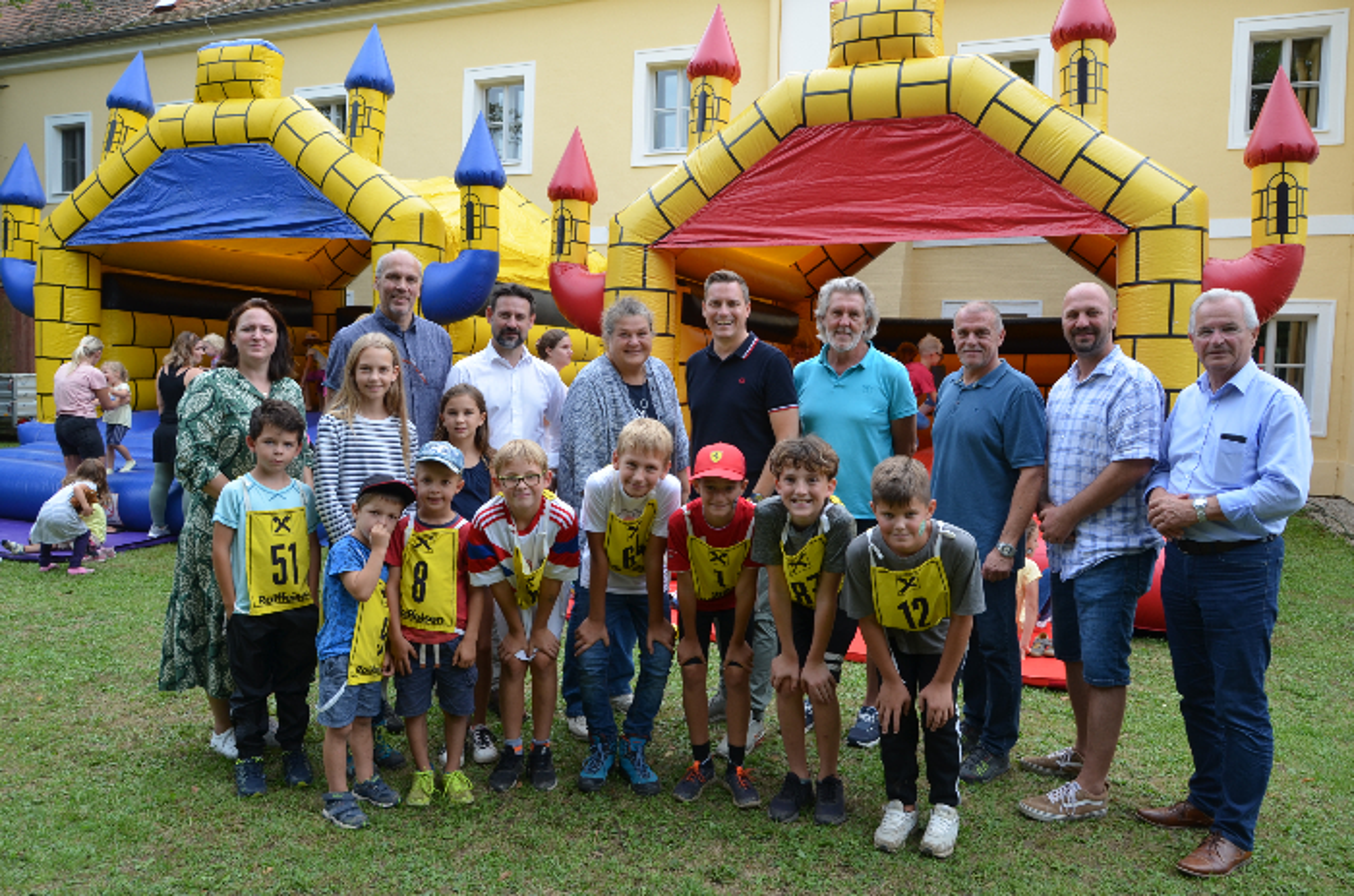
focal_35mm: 27
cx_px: 677
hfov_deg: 67.5
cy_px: 448
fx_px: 1013
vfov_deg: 47.7
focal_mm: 18
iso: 200
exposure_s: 1/125
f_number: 5.6
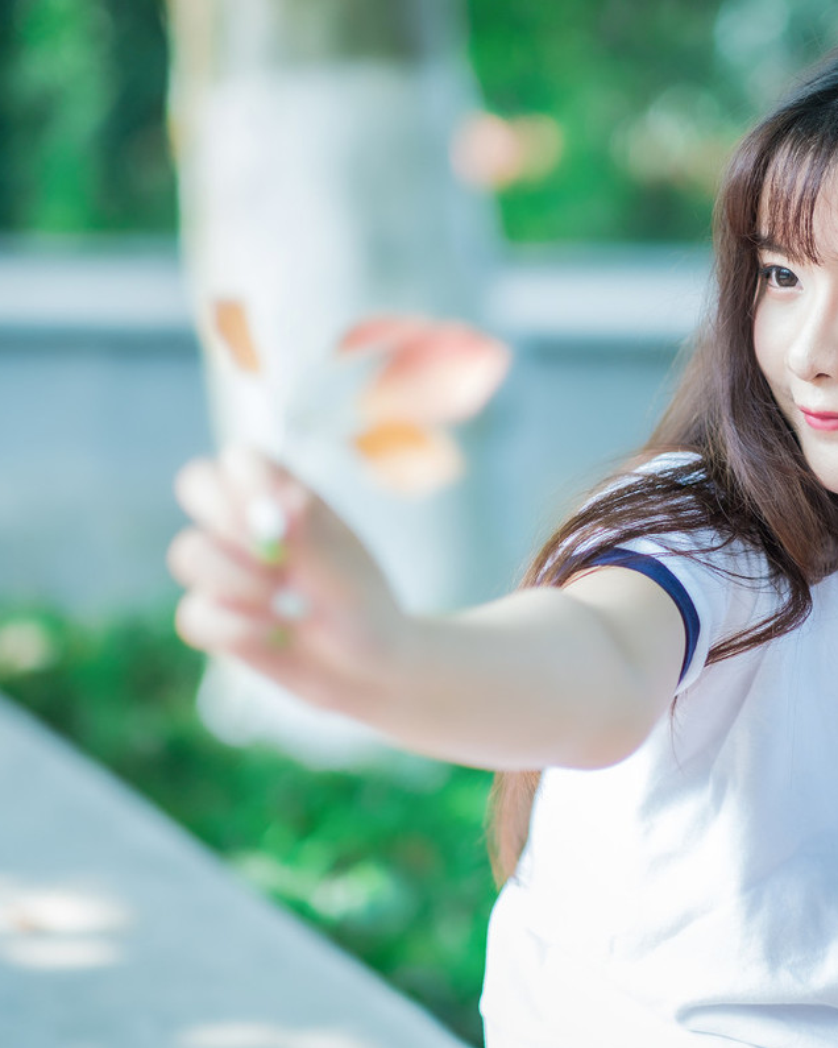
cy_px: 525
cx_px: 677
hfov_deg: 12.9
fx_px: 3689
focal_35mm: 119
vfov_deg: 16.2
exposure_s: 1/1000
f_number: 1.2
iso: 250
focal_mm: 56
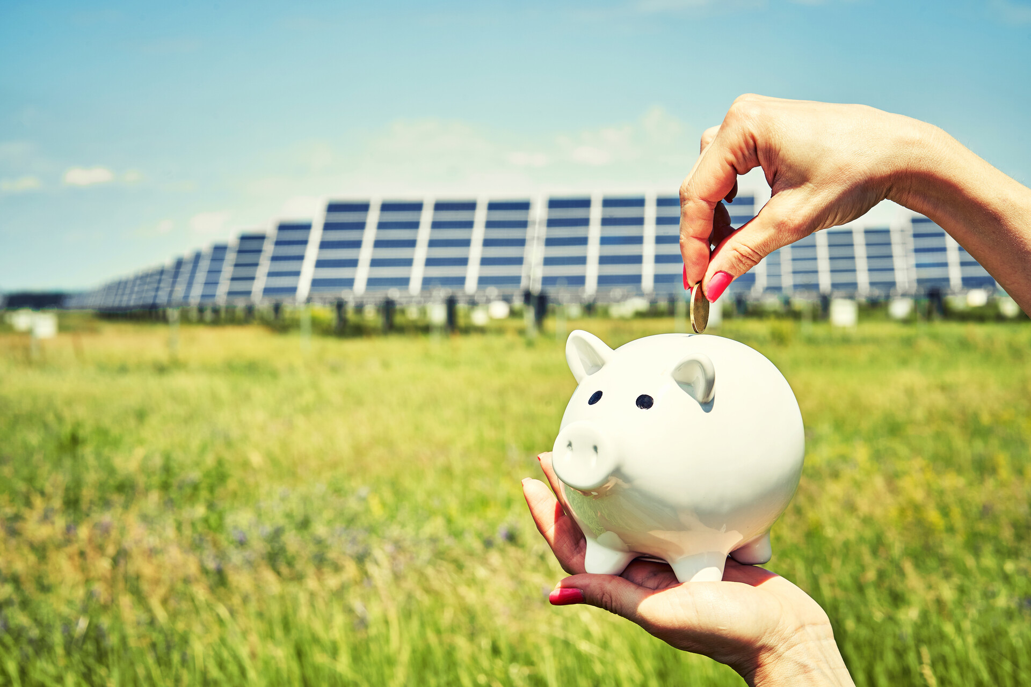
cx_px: 516
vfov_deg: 16.1
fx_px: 2434
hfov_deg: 23.9
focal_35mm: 85
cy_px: 344
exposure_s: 1/100
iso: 100
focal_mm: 85
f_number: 14
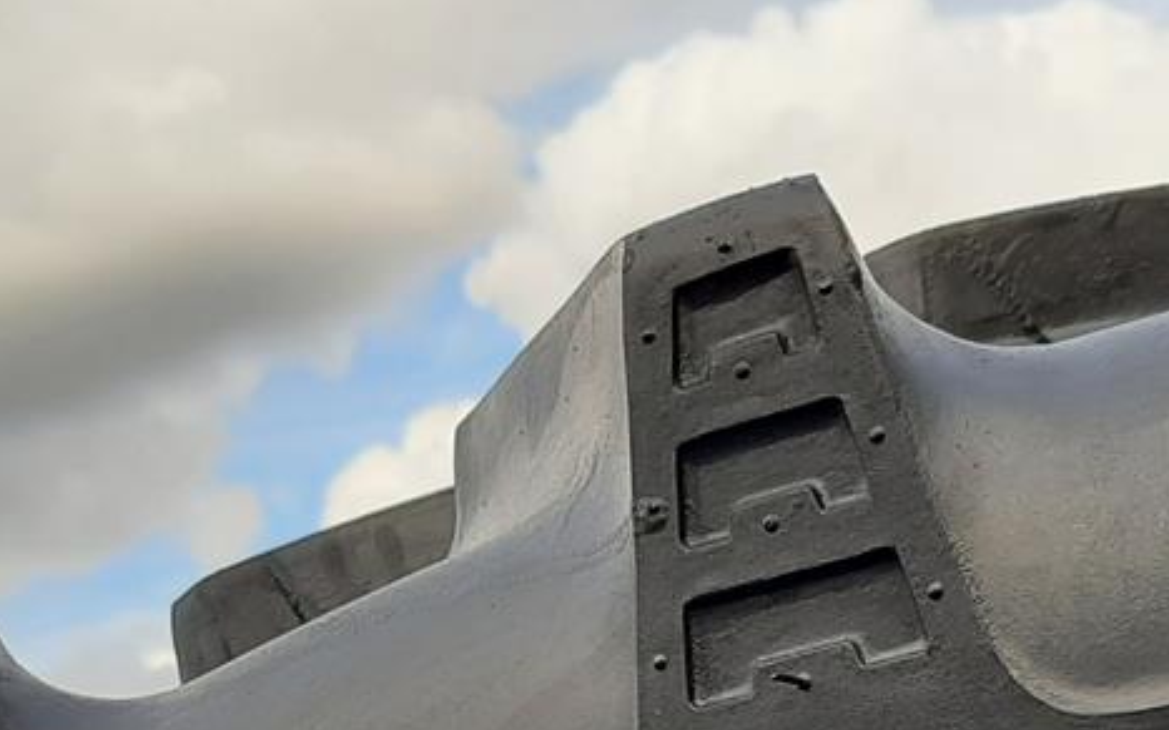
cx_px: 813
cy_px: 1001
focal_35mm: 71
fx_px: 2261
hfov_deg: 28.7
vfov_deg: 17.0
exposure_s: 1/1017
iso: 40
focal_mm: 3.93
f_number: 1.7
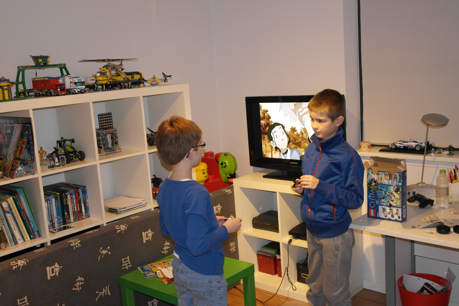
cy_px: 153
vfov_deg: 33.4
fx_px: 510
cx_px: 230
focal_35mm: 40
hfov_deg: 48.5
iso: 800
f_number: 4
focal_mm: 26
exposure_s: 1/25
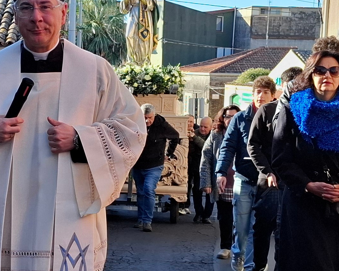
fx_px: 863
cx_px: 81
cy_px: 187
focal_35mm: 86
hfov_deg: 22.0
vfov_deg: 17.8
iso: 50
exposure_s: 1/613
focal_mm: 5.54
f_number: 1.8
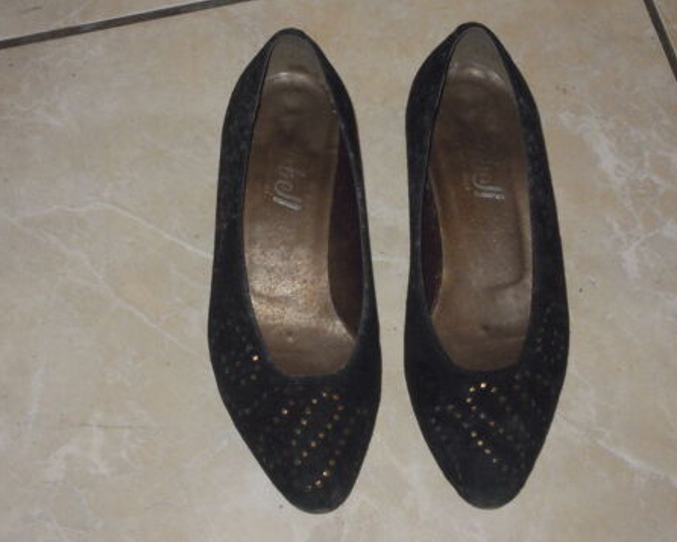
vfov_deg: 14.7
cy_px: 270
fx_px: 2104
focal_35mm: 105
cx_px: 348
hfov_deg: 18.3
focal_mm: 17.9
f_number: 5.4
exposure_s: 1/60
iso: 400
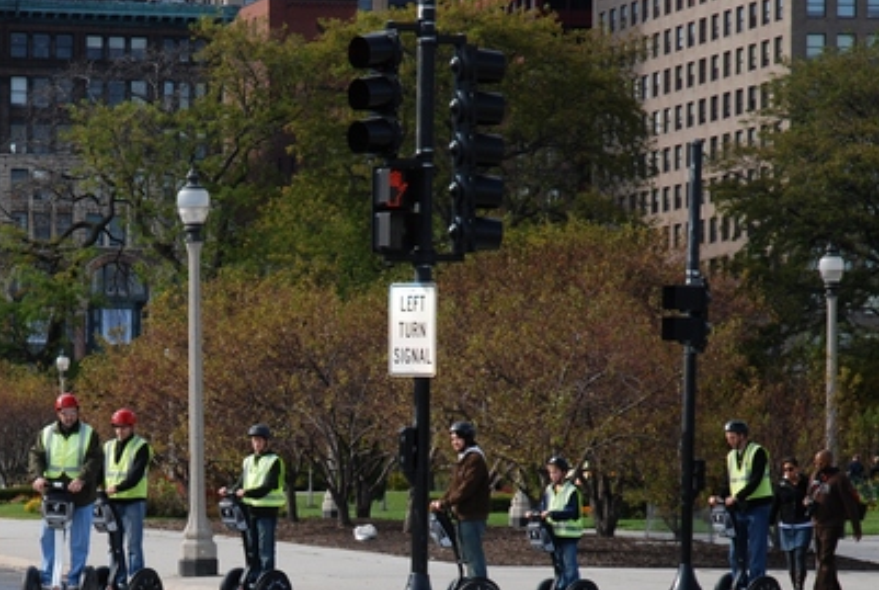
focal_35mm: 157
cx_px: 178
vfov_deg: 8.8
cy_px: 503
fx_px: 3840
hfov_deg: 13.0
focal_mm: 60
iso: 125
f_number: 5.6
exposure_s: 1/500
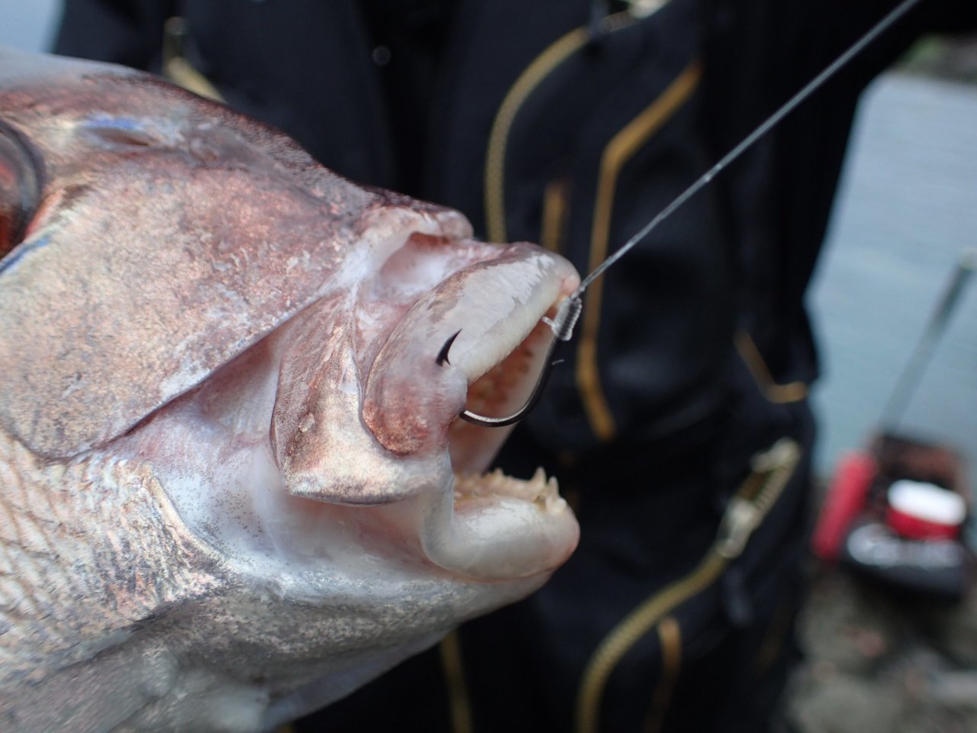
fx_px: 847
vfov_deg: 46.8
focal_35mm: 30
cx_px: 488
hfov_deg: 60.0
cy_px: 366
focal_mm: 5.5
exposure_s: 1/125
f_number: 2.3
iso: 125
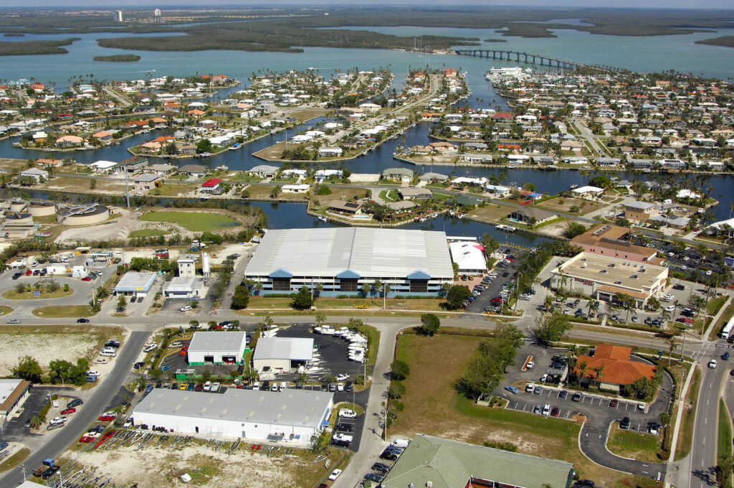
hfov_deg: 46.5
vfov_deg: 31.8
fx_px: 855
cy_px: 244
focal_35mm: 42
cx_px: 367
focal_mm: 28
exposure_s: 1/1000
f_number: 11
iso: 400
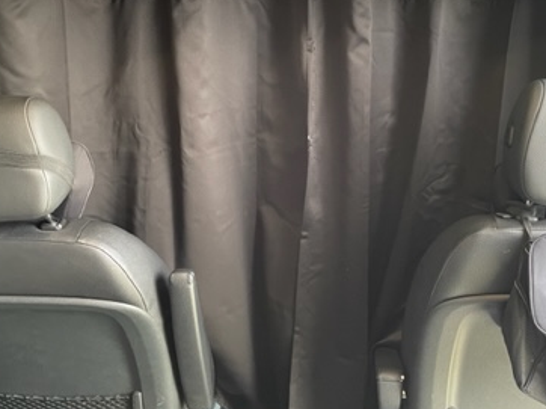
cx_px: 315
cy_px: 136
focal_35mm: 46
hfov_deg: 41.2
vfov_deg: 31.2
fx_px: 725
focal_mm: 4.2
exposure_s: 1/60
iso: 125
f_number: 1.6
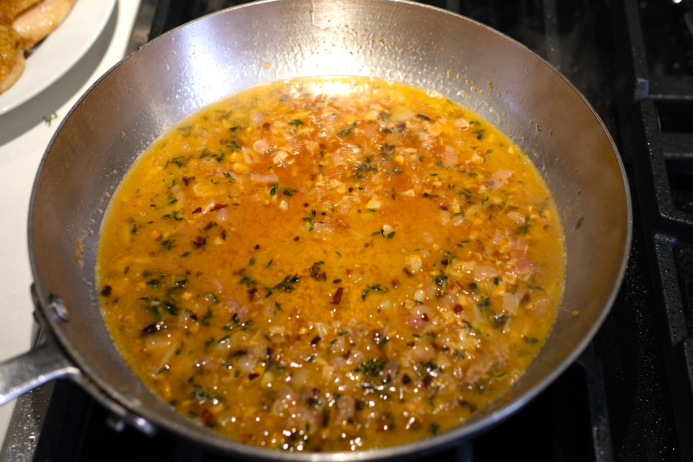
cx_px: 346
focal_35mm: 45
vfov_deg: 29.9
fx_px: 866
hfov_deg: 43.6
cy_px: 231
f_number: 2.8
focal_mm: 30
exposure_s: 1/42
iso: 160
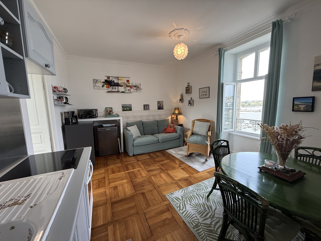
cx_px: 160
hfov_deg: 102.1
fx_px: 130
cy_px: 120
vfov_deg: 85.7
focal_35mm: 14
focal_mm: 2.22
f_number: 2.2
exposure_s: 1/100
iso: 80
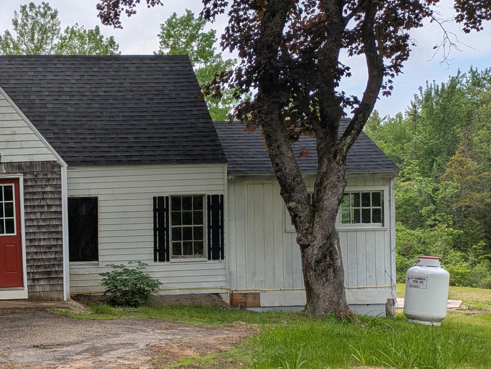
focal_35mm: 54
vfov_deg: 26.9
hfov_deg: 33.1
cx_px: 23
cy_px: 240
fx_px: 766
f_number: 1.89
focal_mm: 5.43
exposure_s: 1/1292
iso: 45
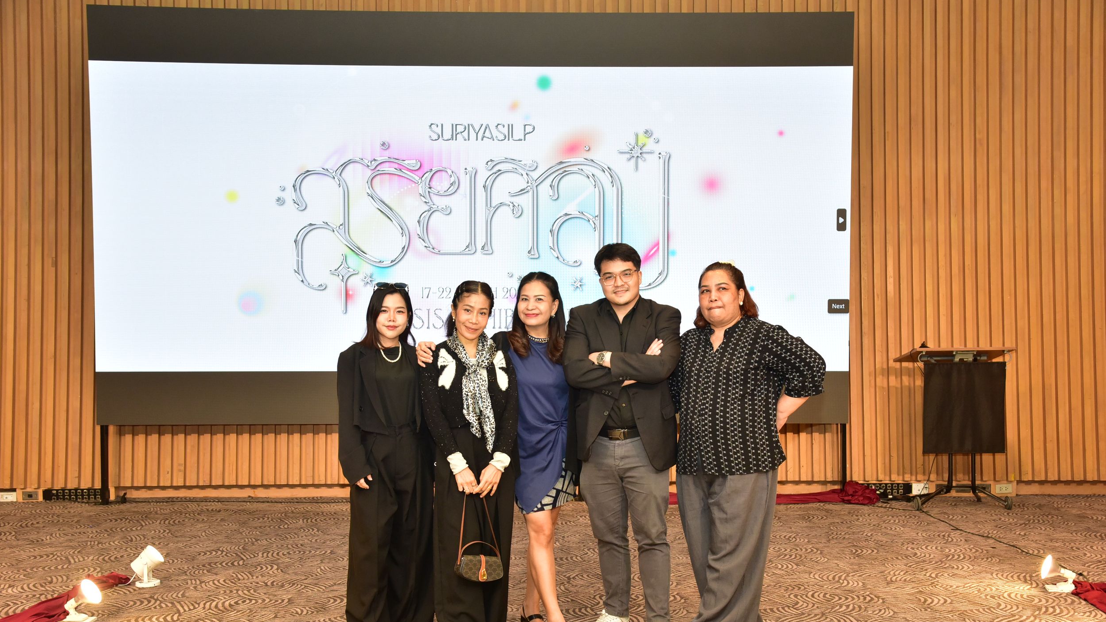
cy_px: 345
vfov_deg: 28.3
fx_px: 1232
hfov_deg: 48.4
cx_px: 554
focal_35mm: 42
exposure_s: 1/160
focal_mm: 40
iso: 2000
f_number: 5.6
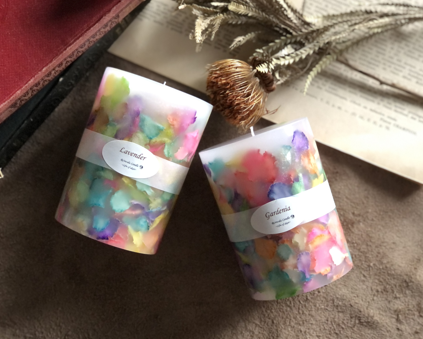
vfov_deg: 25.4
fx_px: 751
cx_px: 203
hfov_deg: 31.4
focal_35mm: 60
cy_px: 168
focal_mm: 6.6
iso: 400
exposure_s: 1/30
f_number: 2.8
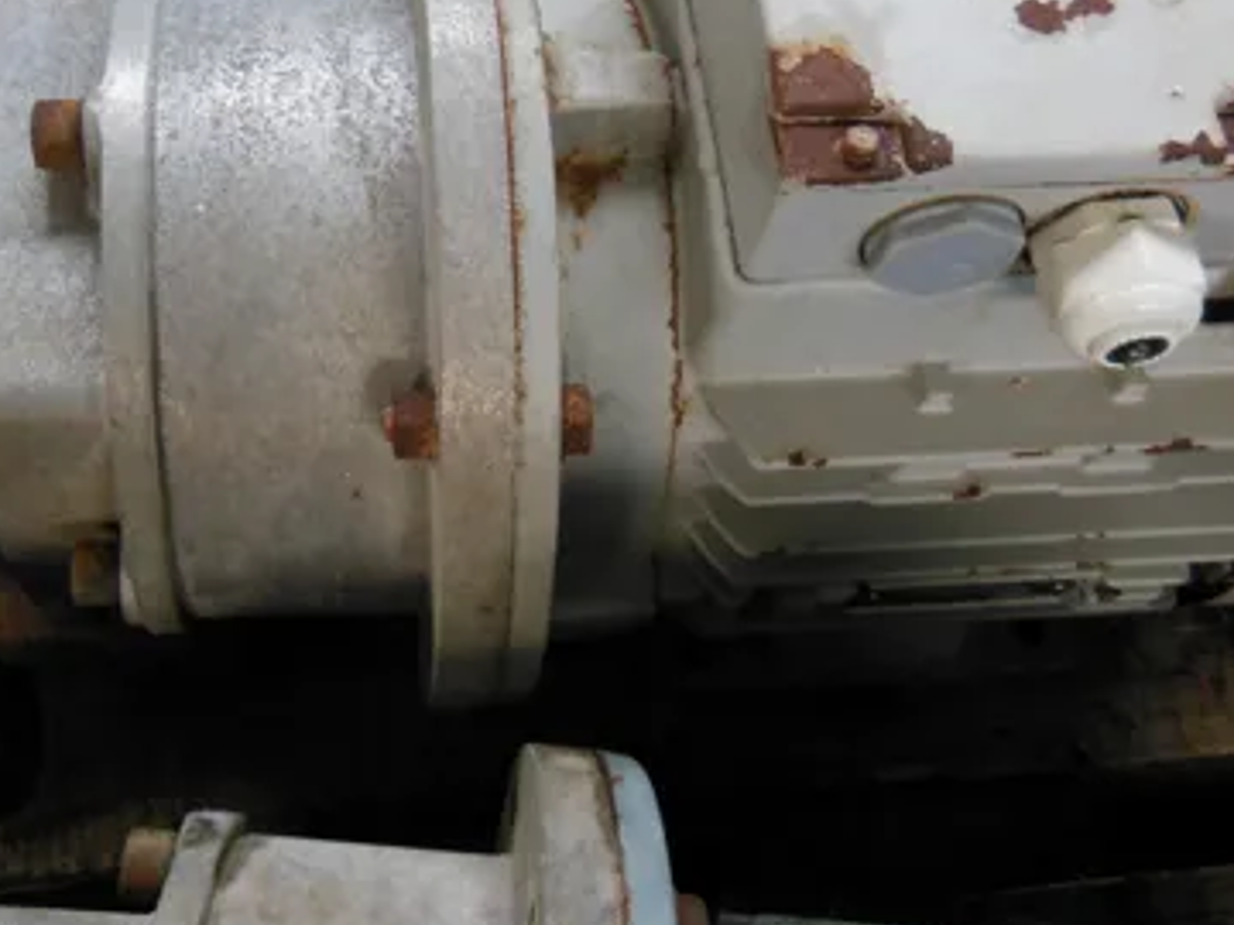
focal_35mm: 43
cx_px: 480
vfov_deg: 33.1
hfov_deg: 43.6
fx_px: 1533
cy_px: 266
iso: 400
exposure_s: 1/13
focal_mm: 4.5
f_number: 3.5
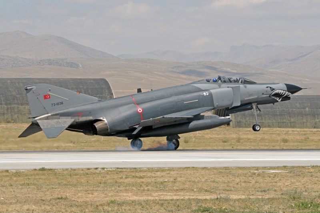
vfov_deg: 7.9
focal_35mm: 174
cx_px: 160
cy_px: 106
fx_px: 1544
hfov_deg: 11.8
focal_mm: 116
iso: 400
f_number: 8
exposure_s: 1/1600
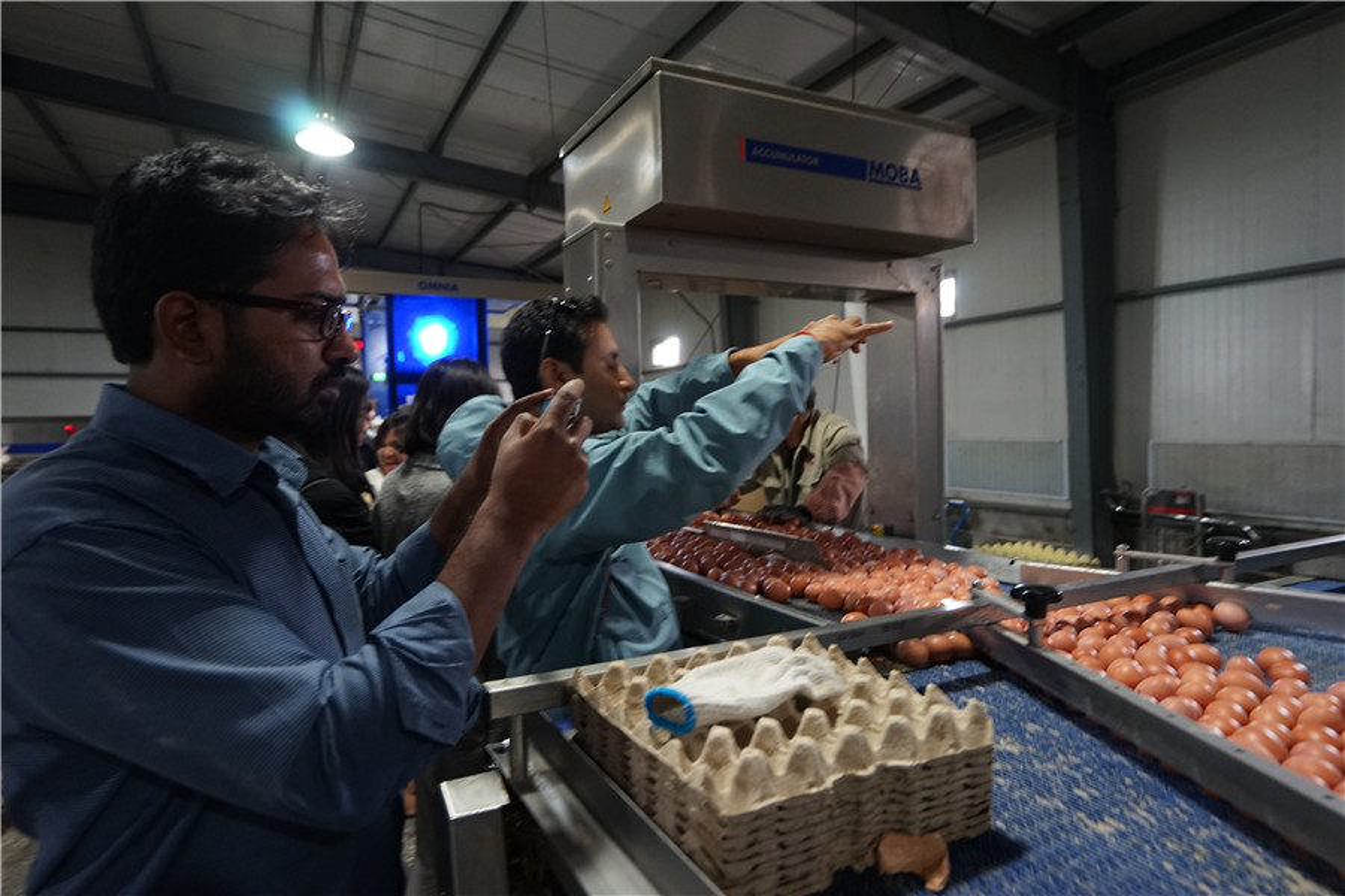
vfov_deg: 61.9
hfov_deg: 84.0
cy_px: 448
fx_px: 747
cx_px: 672
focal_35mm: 20
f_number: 4
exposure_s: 1/30
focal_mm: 20
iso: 1250
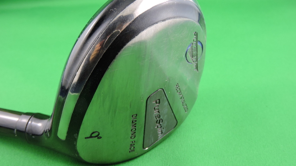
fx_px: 306
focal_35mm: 39
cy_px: 73
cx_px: 146
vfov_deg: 30.4
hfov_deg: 51.6
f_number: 3.8
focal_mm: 6.3
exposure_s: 1/30
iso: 250
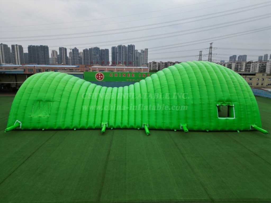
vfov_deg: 56.8
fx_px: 188
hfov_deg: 71.6
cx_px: 136
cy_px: 102
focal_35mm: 24
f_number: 1.7
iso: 120
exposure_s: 1/2000
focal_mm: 6.72
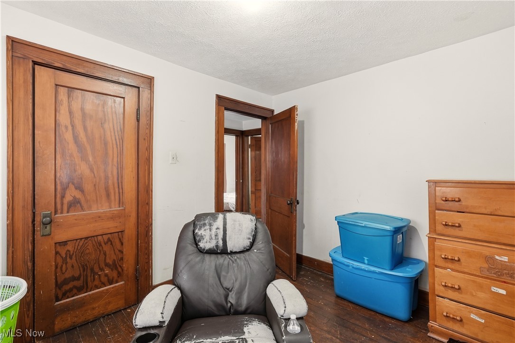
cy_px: 172
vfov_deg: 73.8
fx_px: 229
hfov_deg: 96.7
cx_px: 258
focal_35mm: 16
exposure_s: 1/100
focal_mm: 16
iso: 1600
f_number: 8
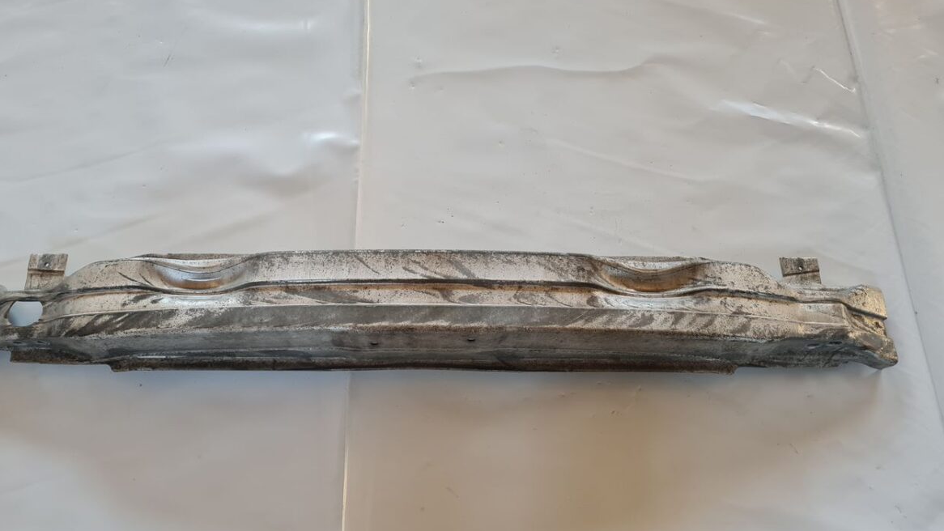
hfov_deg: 57.9
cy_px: 299
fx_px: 851
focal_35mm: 34
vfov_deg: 34.6
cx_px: 424
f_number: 1.8
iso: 250
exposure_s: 1/100
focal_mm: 5.4
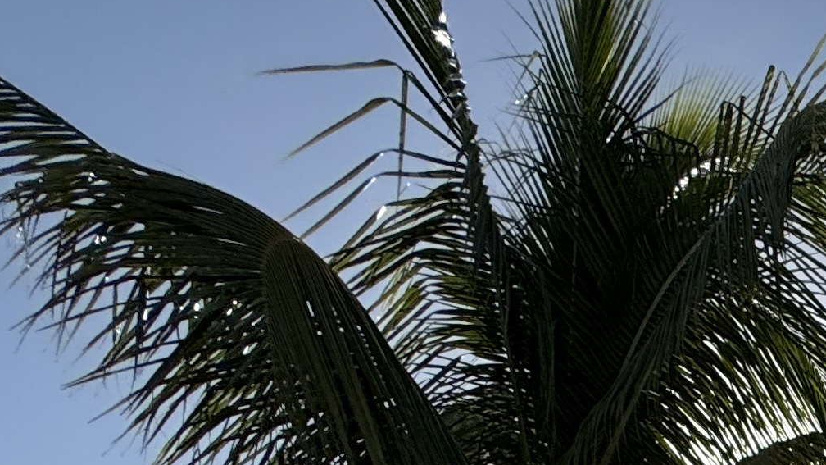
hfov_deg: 24.8
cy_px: 1098
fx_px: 1336
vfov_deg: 14.1
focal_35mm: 61
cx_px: 1296
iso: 50
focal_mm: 2.22
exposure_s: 1/6173
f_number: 2.2
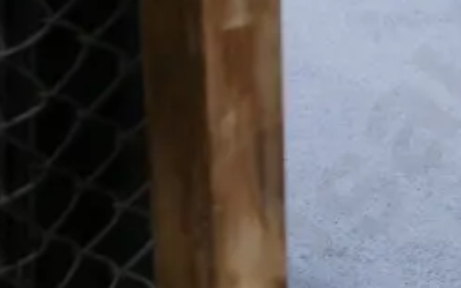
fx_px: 2512
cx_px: 475
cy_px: 39
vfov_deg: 6.5
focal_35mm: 200
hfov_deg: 10.4
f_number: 5.1
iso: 1000
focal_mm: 23
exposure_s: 1/60
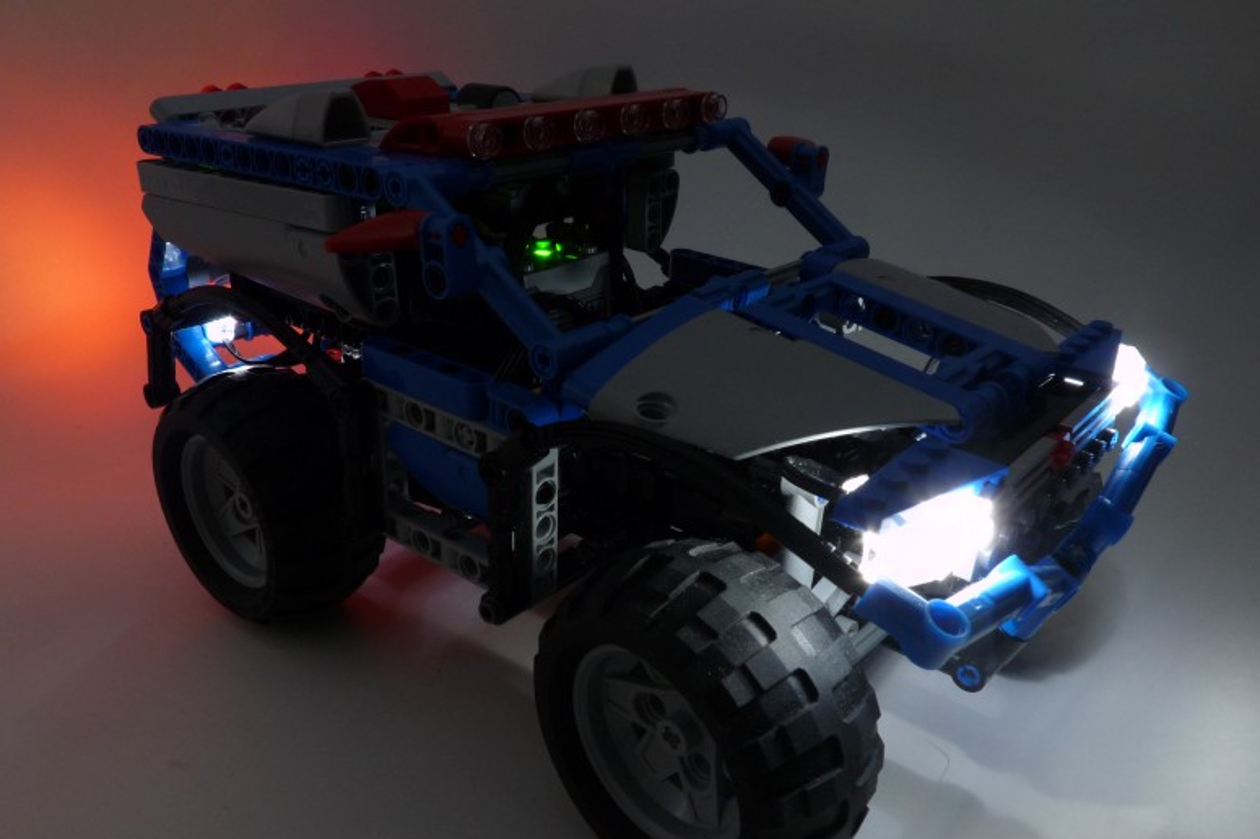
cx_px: 615
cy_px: 475
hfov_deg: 63.7
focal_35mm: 29
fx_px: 1015
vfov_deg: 44.8
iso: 100
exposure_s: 40
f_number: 5.6
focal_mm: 4.8
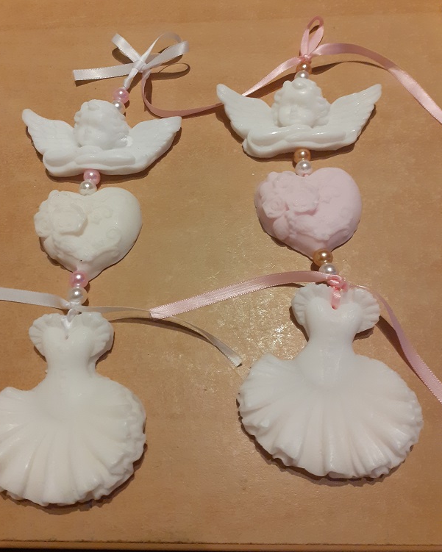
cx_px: 217
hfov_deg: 50.0
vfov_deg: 60.4
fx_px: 474
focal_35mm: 29
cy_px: 256
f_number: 1.9
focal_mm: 3.6
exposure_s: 1/50
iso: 200
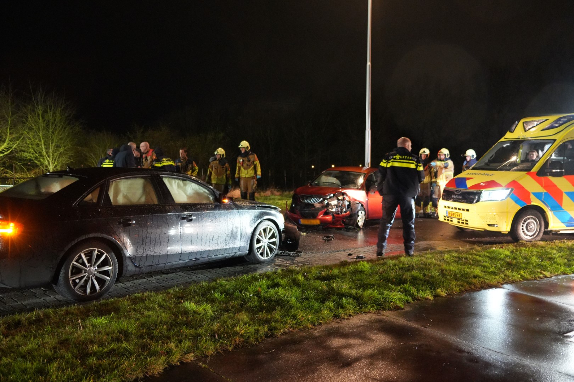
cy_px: 191
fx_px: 478
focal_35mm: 30
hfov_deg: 61.9
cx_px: 287
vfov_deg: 43.6
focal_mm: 30
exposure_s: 1/40
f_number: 4
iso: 12800
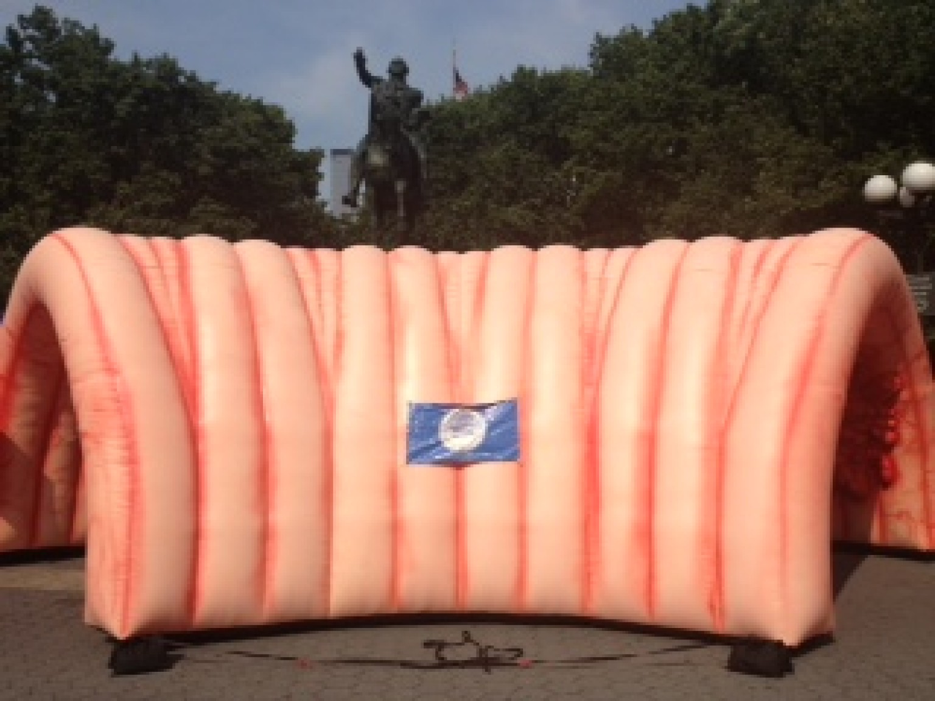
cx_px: 468
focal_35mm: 35
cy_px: 350
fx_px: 945
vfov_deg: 40.7
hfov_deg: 52.6
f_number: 2.4
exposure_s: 1/3067
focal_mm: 4.28
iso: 50
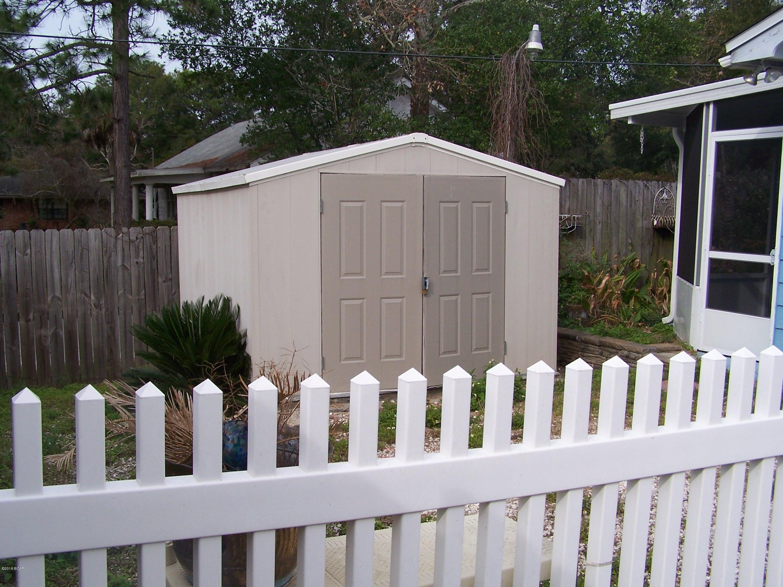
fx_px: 860
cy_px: 294
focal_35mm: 38
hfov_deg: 49.0
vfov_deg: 37.7
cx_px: 392
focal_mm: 6.3
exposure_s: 1/500
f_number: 4
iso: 80
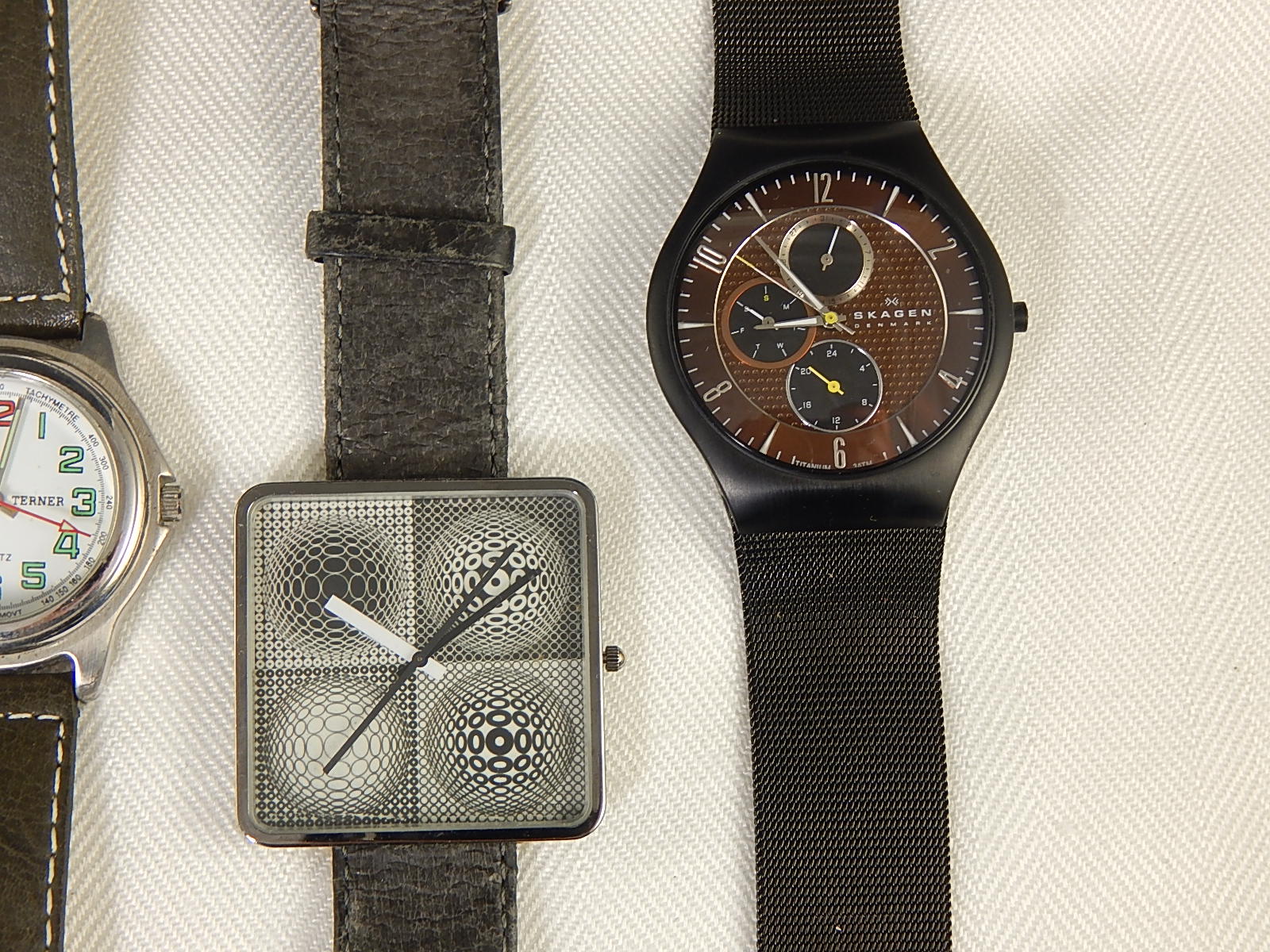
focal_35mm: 75
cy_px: 476
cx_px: 635
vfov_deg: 19.6
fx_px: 2752
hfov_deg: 26.0
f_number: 4.2
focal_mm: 13.5
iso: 125
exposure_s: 1/30
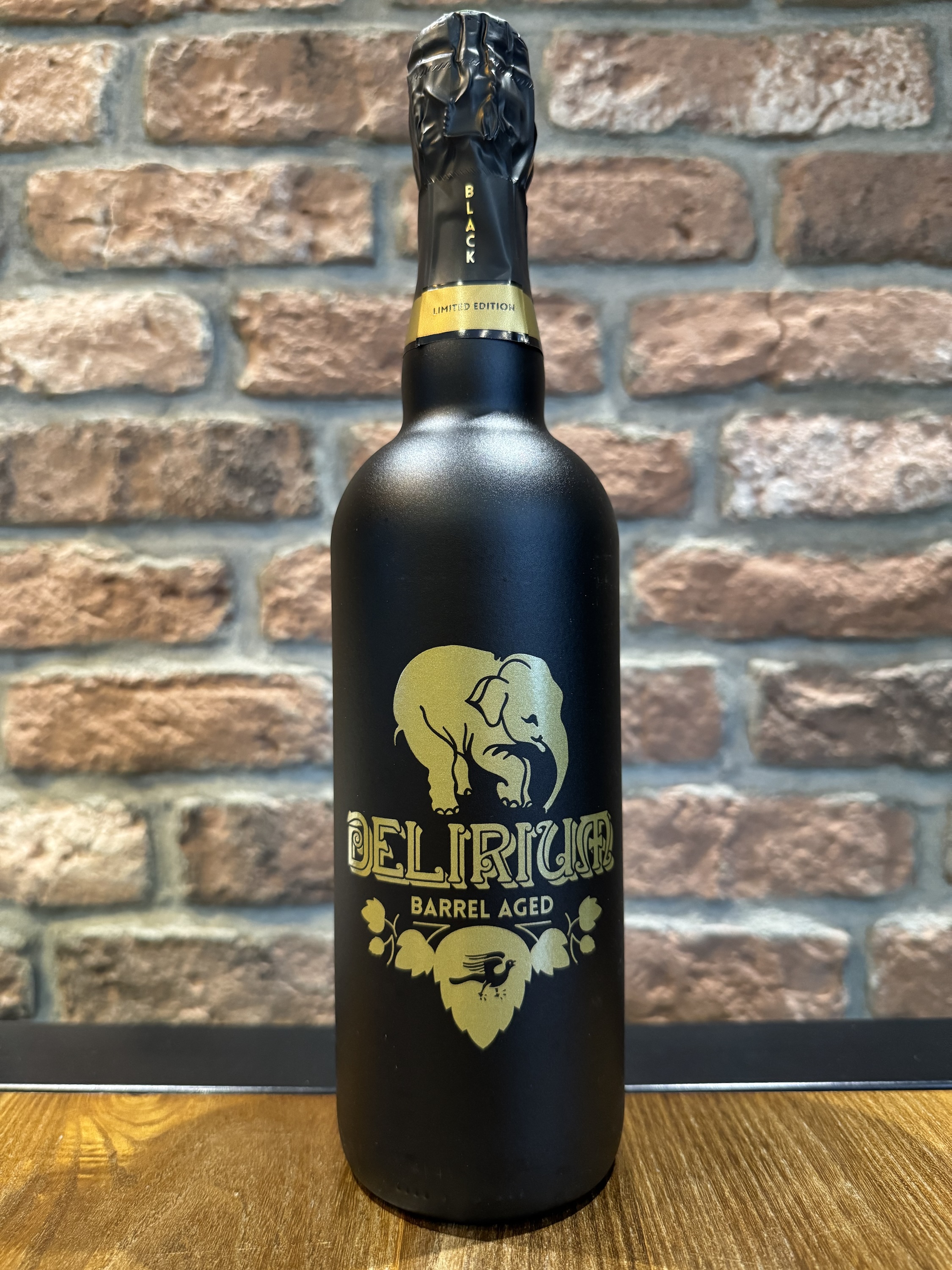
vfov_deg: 71.6
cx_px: 476
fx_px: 880
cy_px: 635
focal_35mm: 24
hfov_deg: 56.8
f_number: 1.78
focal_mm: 6.76
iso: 640
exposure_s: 1/50
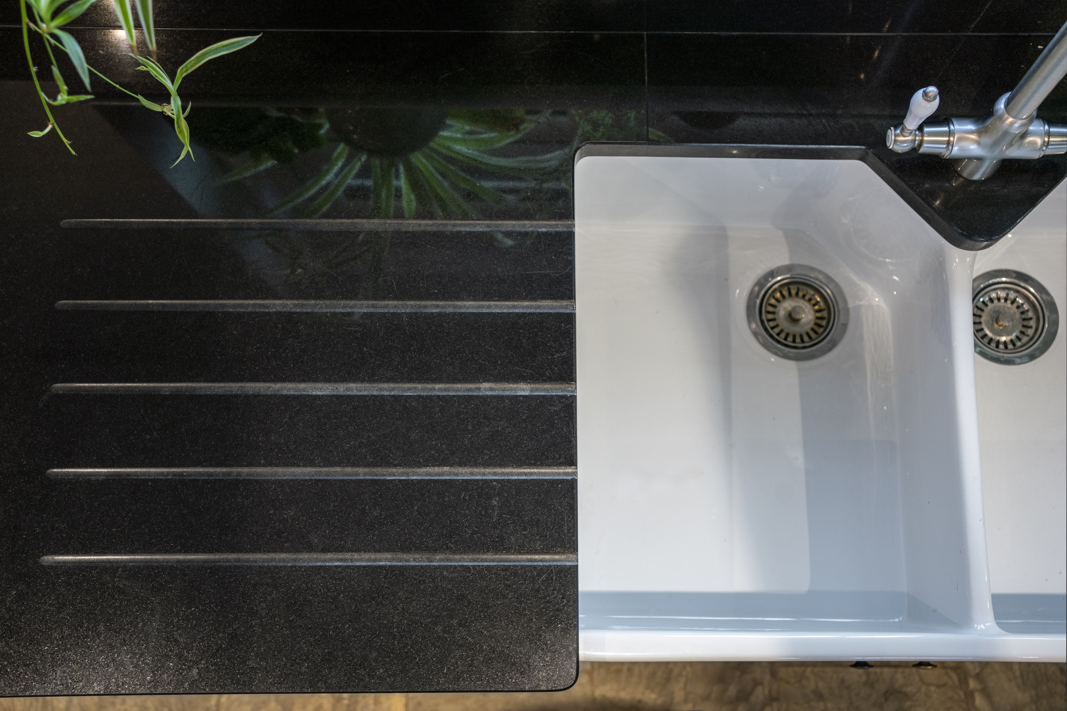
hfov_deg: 54.4
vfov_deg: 37.9
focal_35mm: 35
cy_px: 356
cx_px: 534
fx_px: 1037
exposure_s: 1/100
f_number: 4.5
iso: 800
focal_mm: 35
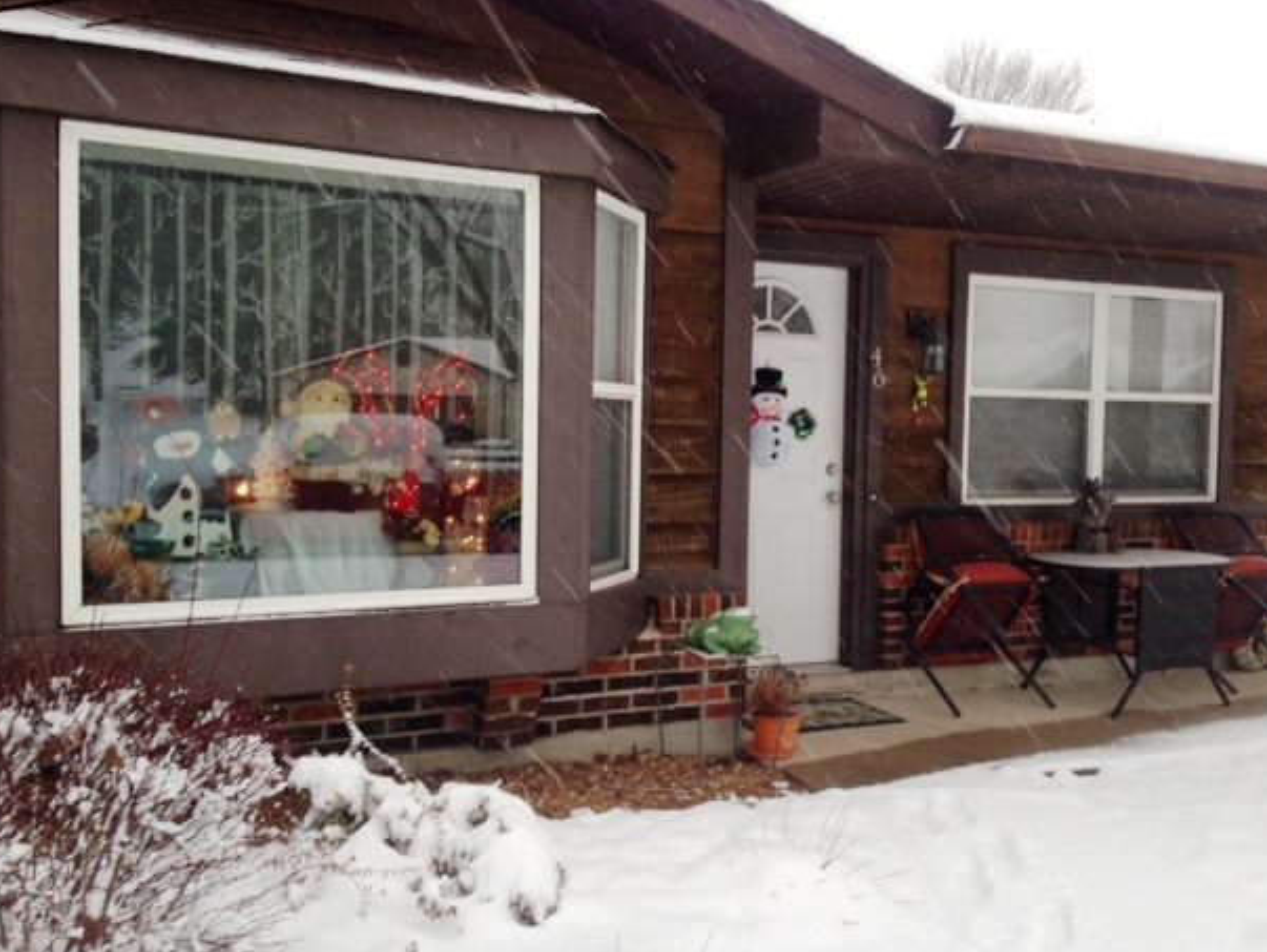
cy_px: 469
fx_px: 1282
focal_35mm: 35
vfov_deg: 40.7
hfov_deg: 52.6
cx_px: 658
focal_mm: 4.12
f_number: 2.4
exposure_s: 1/60
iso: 64
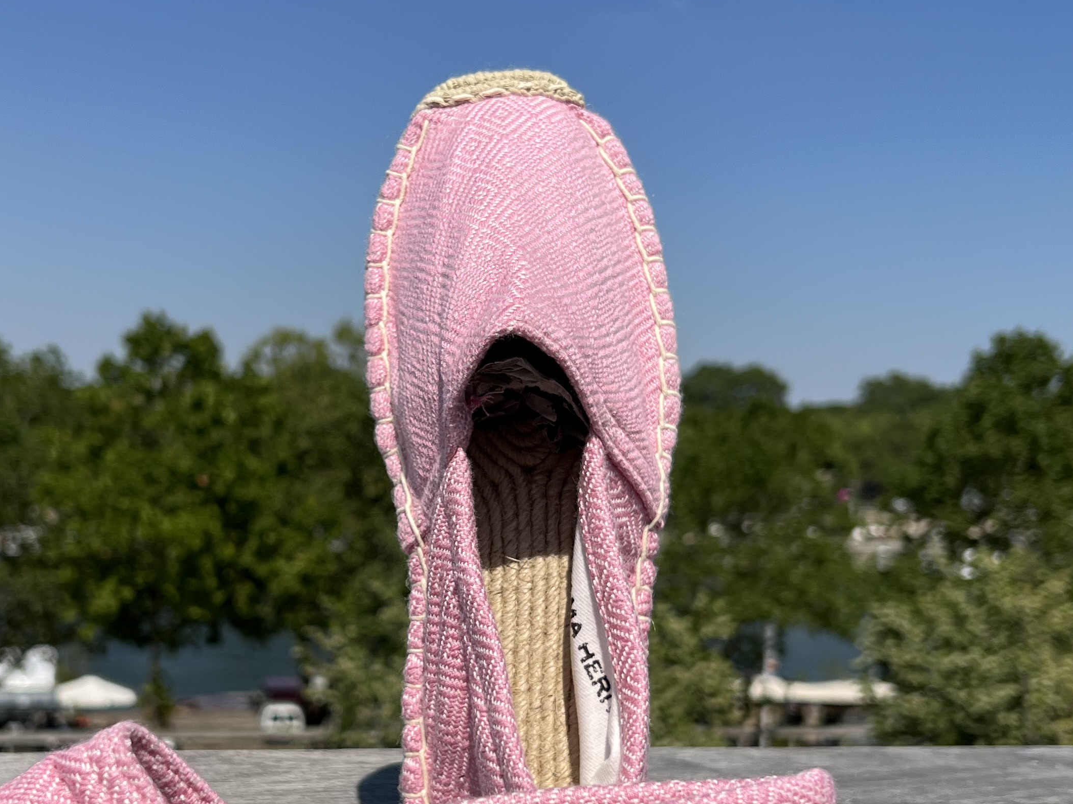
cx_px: 417
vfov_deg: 28.9
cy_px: 548
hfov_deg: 38.0
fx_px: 1550
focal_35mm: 50
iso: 50
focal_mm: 5.7
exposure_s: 1/8696
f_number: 1.5
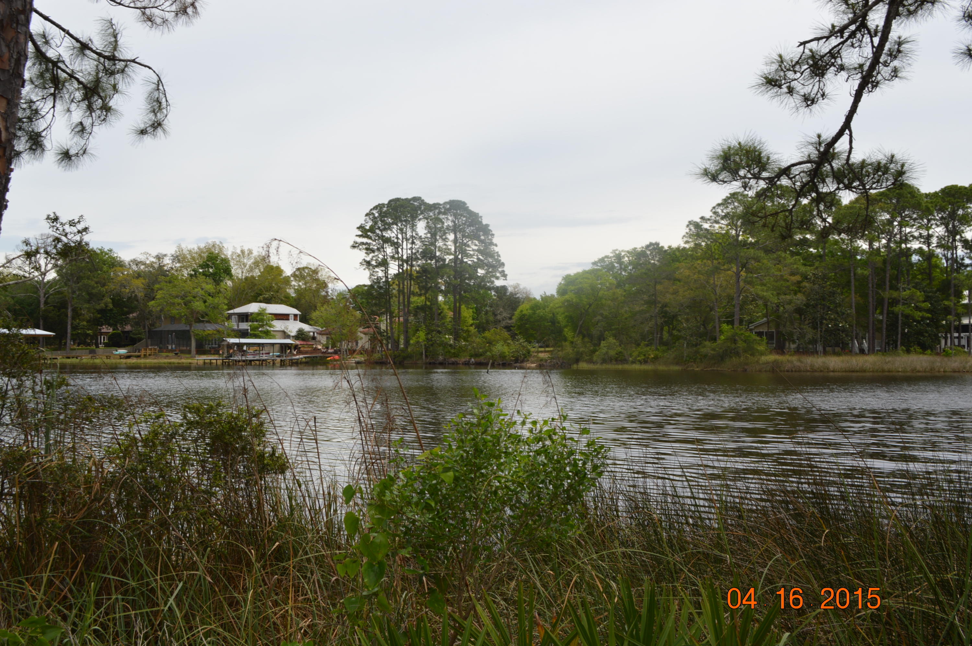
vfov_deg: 36.8
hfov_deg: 53.2
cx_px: 486
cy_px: 323
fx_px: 971
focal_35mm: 36
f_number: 10
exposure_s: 1/200
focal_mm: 24
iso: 100
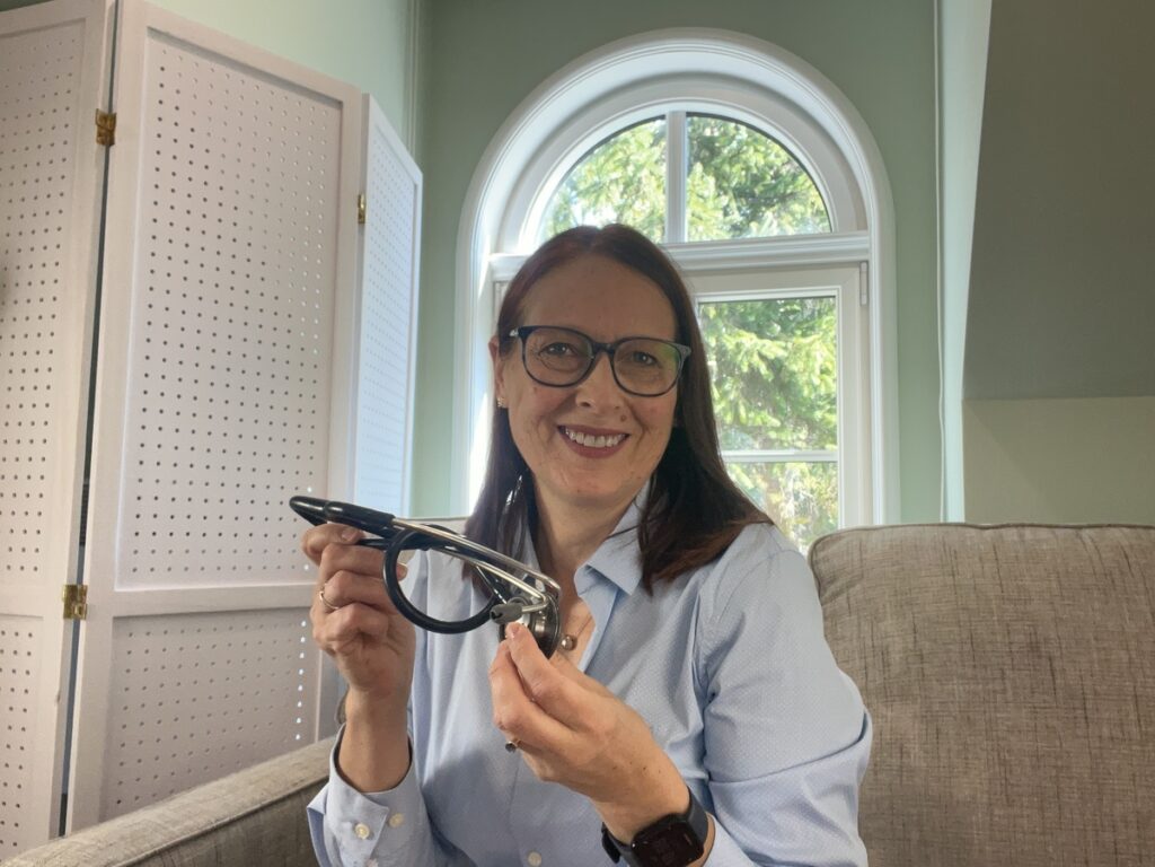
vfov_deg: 46.8
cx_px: 578
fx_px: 1001
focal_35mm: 30
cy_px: 434
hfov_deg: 60.0
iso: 80
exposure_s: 1/60
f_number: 2.2
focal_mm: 2.71
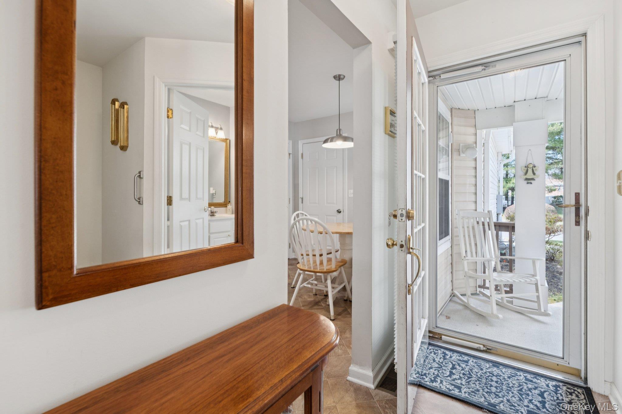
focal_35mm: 16
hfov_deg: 96.7
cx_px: 311
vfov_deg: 73.7
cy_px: 207
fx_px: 276
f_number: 8
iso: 320
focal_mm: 16
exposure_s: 1/20
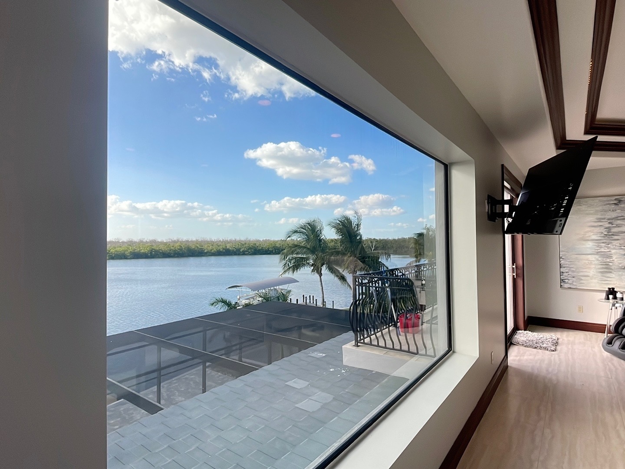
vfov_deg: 81.7
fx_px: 271
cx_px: 312
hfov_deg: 98.2
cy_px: 234
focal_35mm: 15
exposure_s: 1/120
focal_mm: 1.54
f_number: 2.4
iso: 25
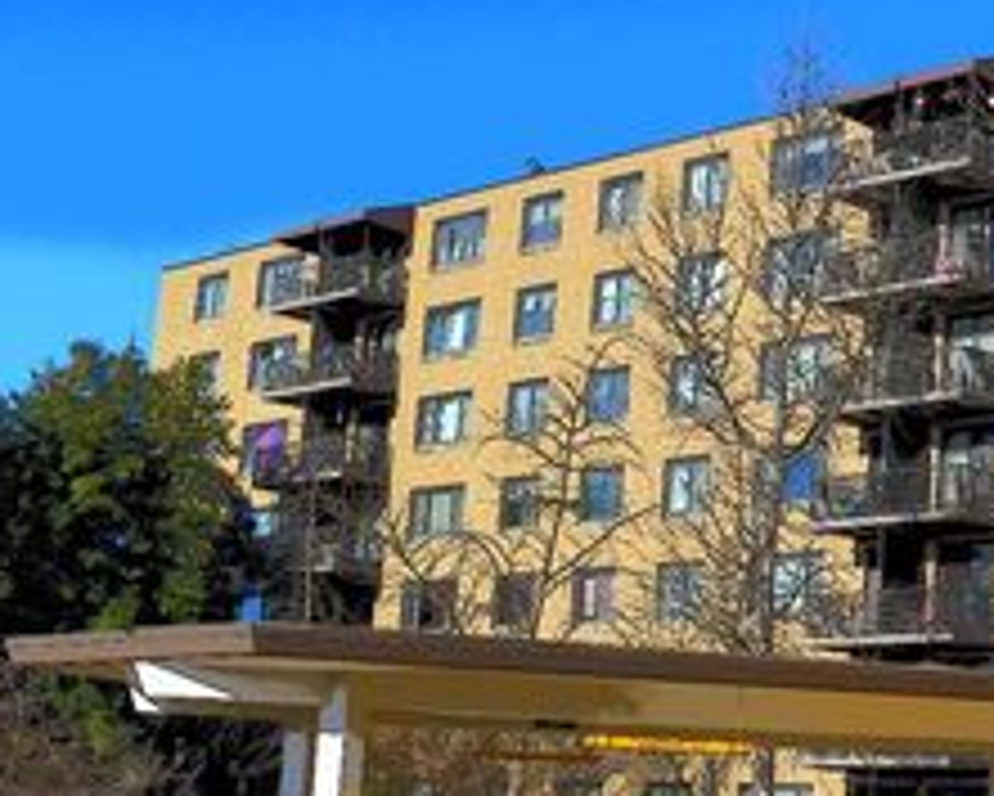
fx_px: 2060
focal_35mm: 70
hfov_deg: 25.5
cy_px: 434
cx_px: 1034
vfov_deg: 21.9
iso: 100
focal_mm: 22
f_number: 9
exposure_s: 1/320
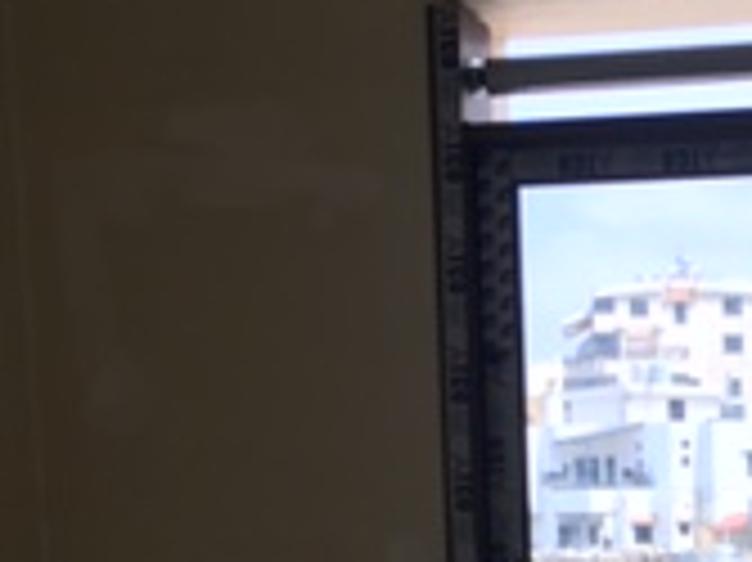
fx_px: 2410
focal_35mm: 111
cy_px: 940
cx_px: 757
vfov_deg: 12.4
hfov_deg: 17.3
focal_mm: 4.15
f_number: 2.2
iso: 32
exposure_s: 1/350
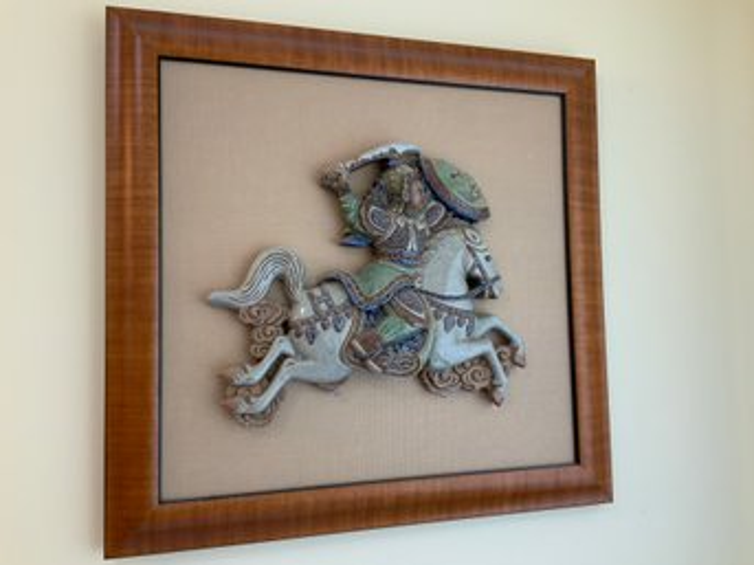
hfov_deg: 61.7
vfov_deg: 48.2
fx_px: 631
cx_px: 377
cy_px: 282
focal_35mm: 29
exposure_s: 1/60
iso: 64
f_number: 1.8
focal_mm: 3
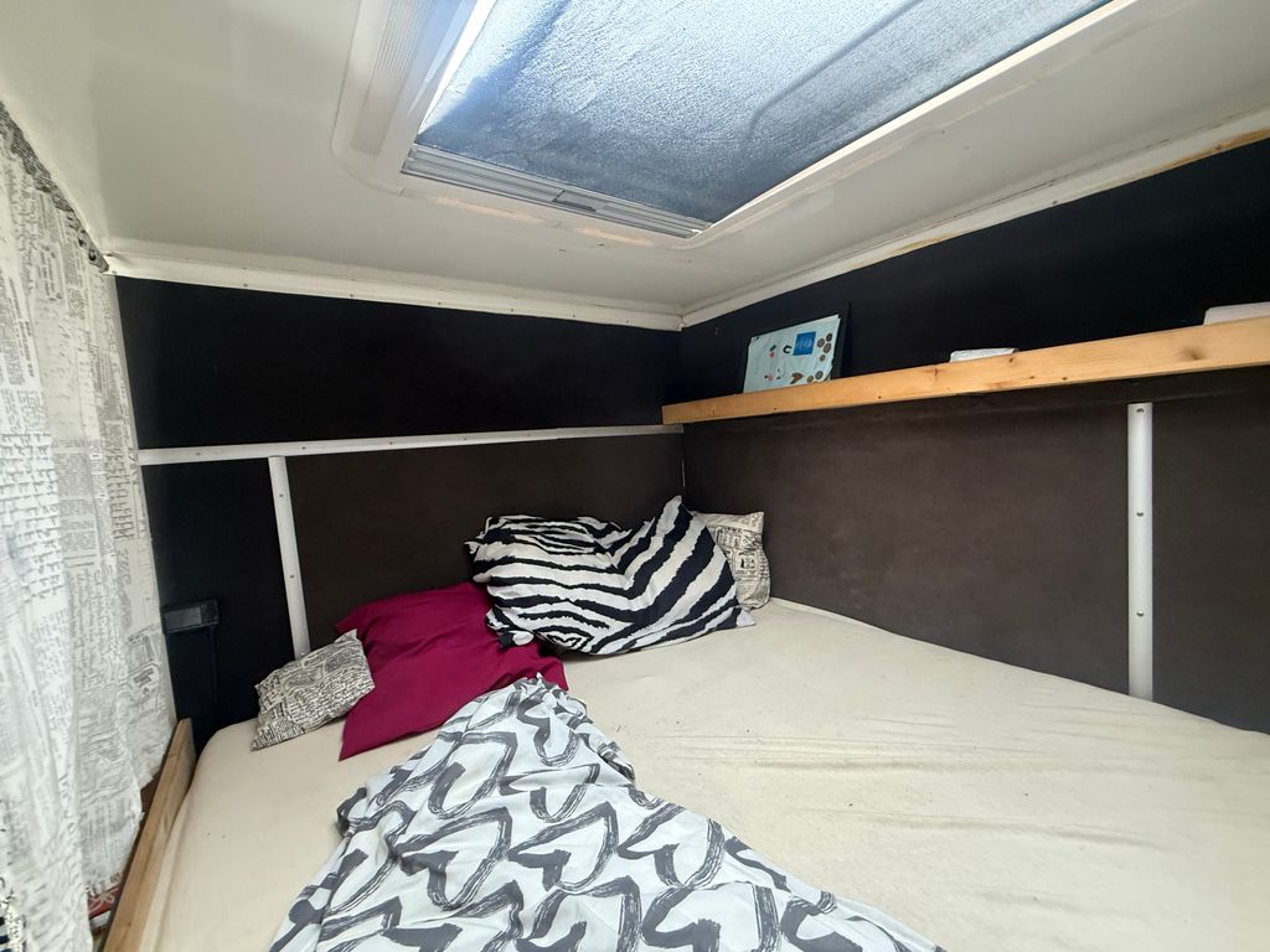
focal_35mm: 14
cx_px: 635
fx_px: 514
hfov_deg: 102.1
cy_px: 476
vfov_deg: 85.7
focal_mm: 2.22
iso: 500
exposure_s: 1/60
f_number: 2.2
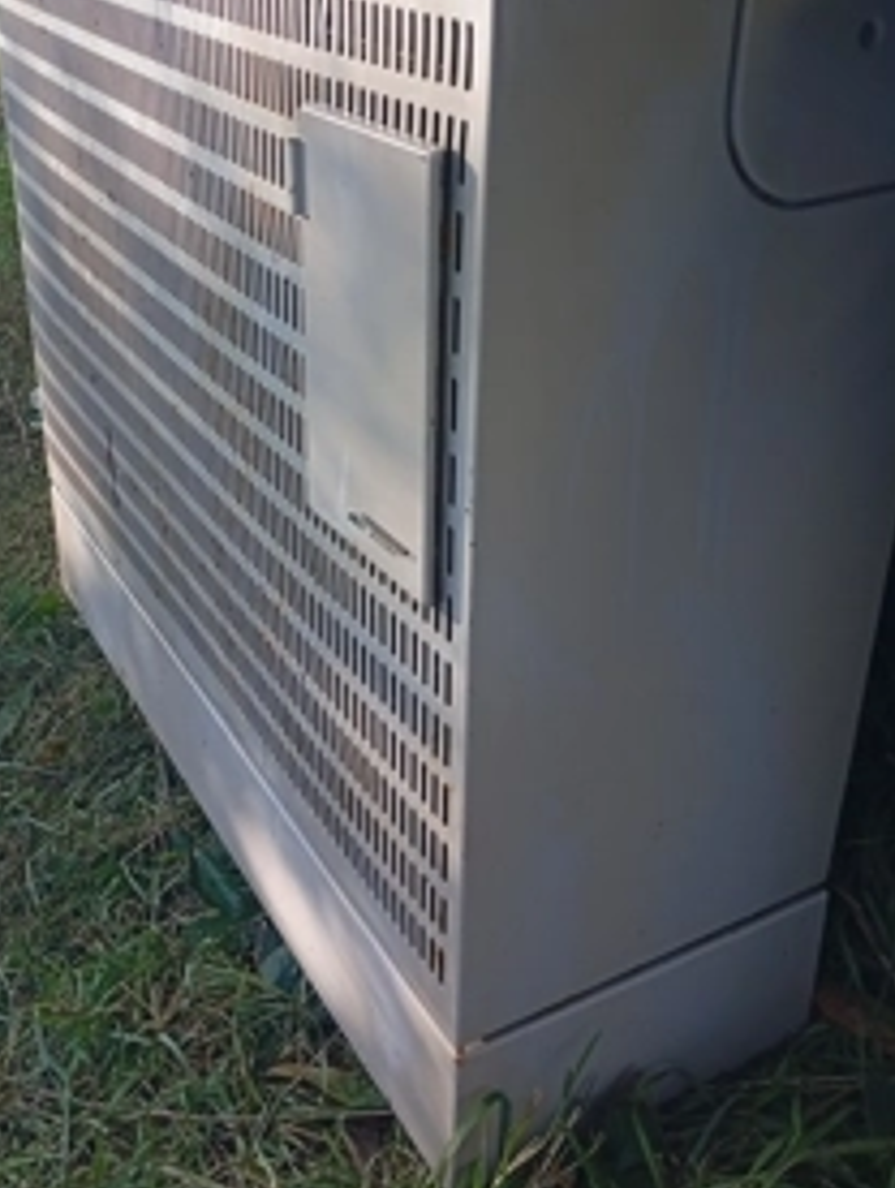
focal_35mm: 39
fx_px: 1340
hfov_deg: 36.4
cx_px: 275
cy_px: 400
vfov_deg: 47.1
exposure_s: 1/142
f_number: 1.8
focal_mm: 3.98
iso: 51
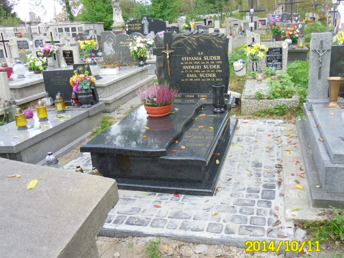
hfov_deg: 52.6
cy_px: 132
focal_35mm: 35
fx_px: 348
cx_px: 175
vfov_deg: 40.7
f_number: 3.3
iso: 100
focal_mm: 5.6
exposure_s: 1/90
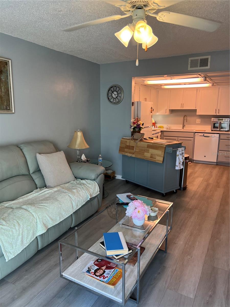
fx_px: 230
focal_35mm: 26
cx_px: 115
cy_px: 154
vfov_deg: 67.3
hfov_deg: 53.1
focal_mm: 5.7
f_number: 1.5
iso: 100
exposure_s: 1/120
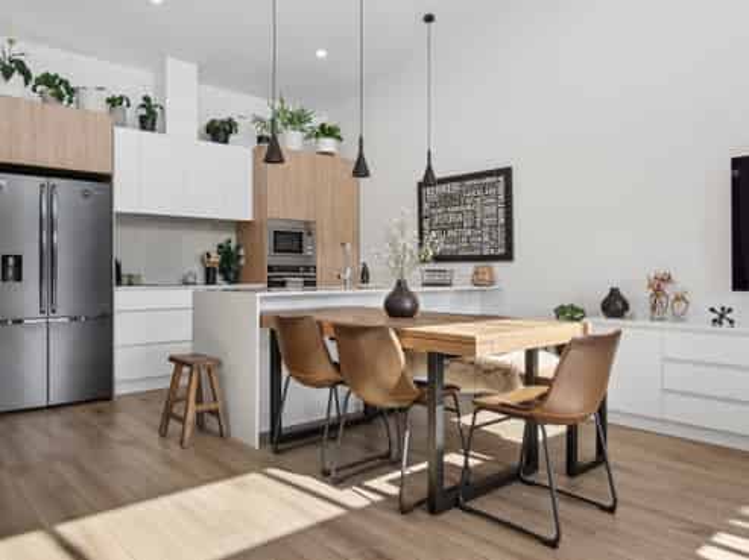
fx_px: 476
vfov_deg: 61.0
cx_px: 374
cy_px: 280
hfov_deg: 76.4
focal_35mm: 22
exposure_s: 1/125
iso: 500
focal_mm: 11
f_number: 5.6
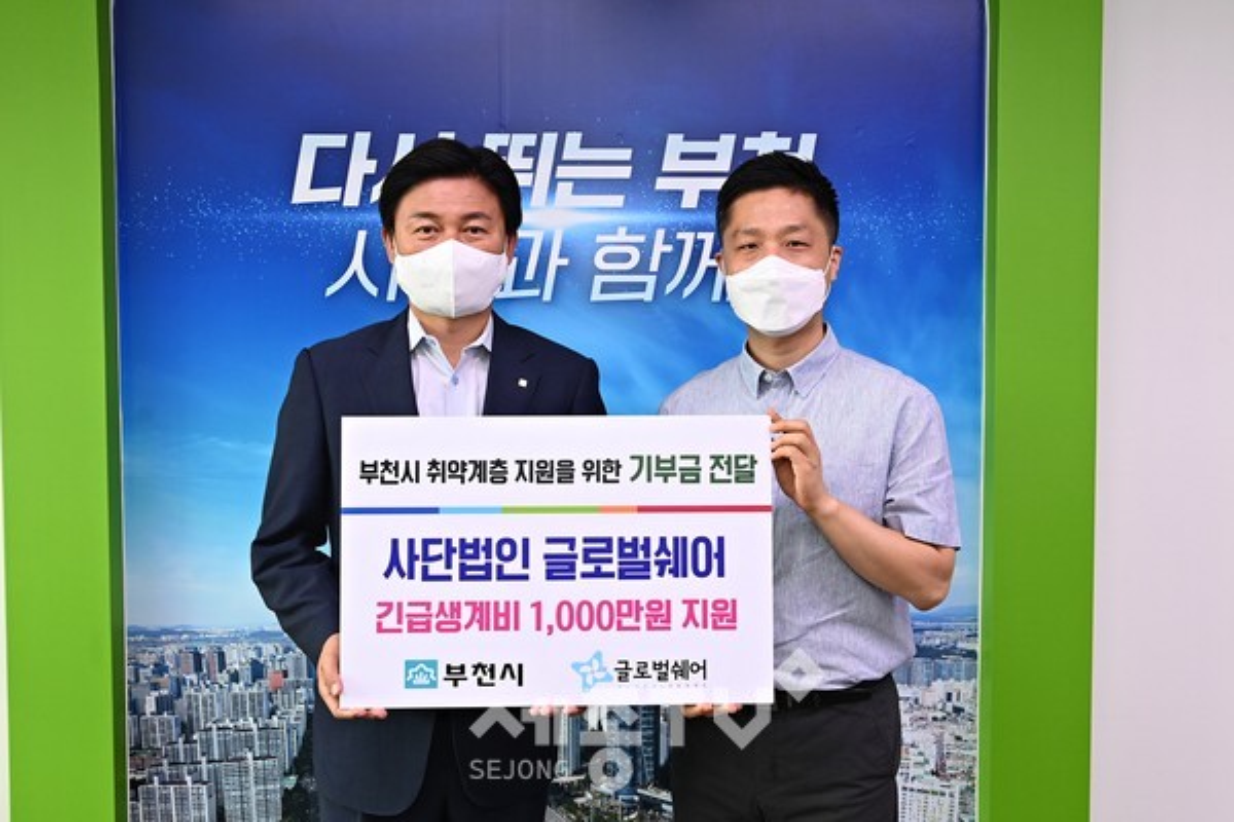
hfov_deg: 55.8
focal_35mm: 34
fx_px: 1165
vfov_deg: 38.9
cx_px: 617
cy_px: 411
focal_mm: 34
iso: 1600
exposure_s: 1/125
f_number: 5.6
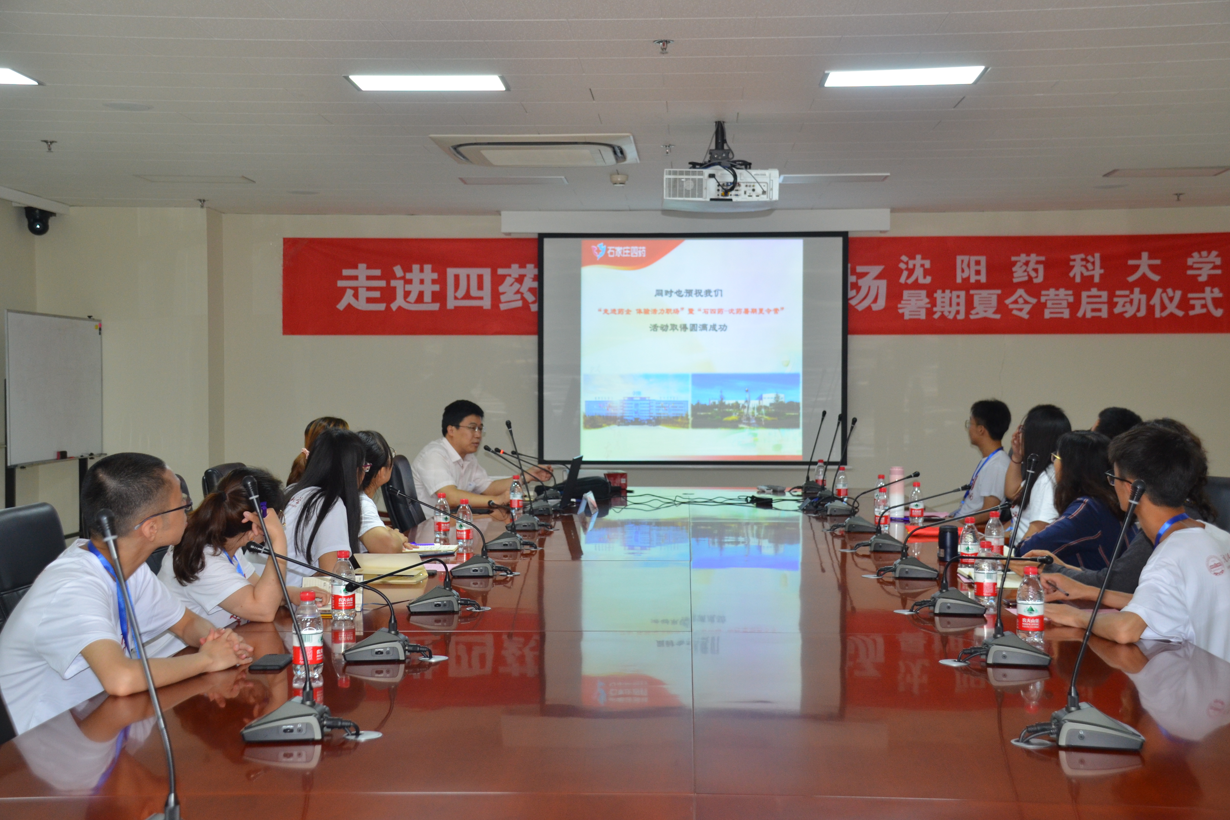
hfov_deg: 40.3
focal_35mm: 49
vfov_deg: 27.5
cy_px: 416
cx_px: 622
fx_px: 1674
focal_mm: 32
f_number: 4.2
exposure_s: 1/60
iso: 800
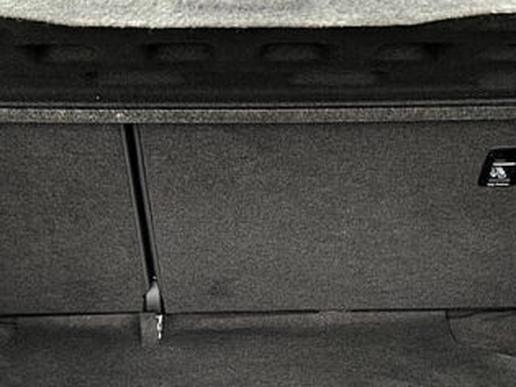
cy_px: 315
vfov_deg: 21.9
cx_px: 262
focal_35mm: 66
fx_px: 983
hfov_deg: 29.4
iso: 125
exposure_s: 1/71
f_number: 1.5
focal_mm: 5.7
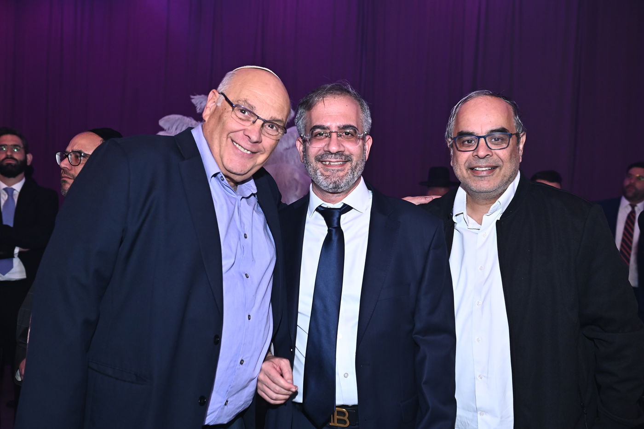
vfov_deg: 33.4
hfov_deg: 48.5
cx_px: 322
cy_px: 214
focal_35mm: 40
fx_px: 715
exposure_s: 1/200
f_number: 4.5
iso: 2500
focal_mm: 40
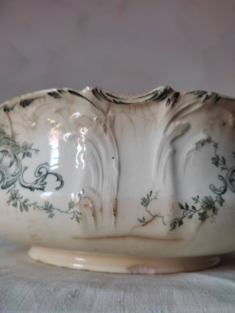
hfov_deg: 53.1
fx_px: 235
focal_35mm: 26
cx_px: 118
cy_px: 156
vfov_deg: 67.3
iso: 310
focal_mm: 4.74
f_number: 1.79
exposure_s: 1/33
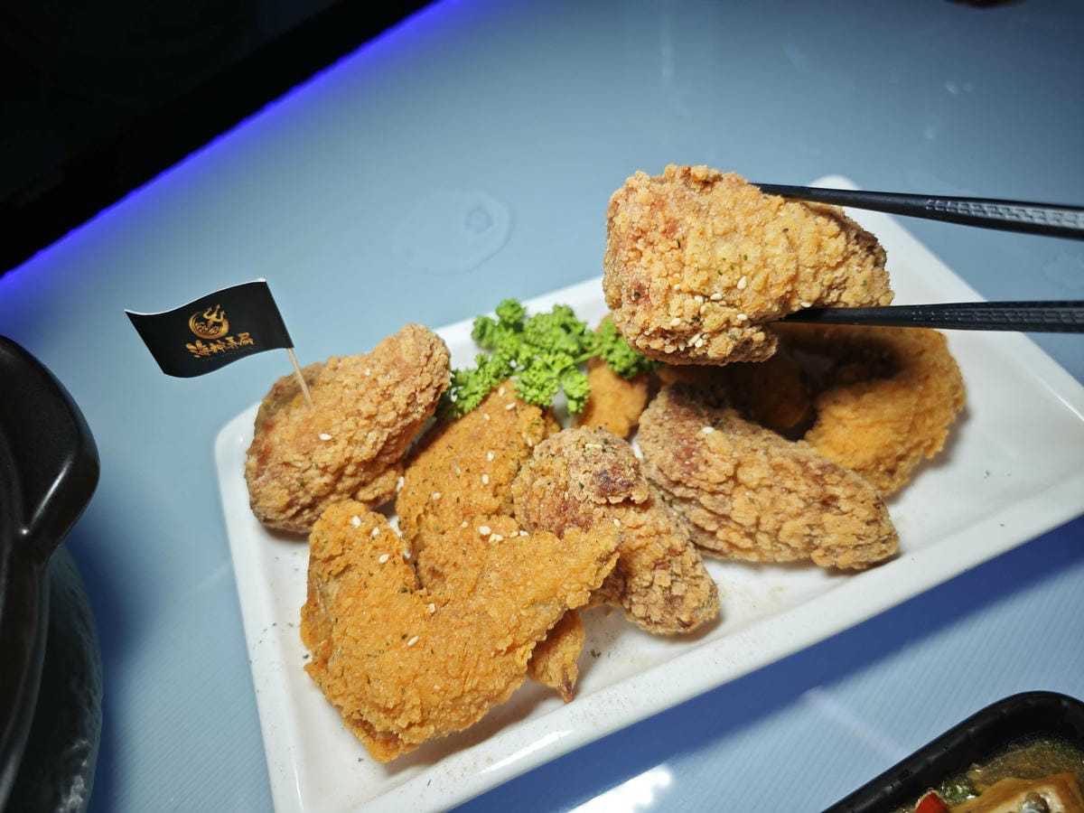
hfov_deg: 73.9
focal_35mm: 23
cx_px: 542
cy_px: 406
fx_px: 720
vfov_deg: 58.9
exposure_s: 1/60
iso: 160
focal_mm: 8.72
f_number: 2
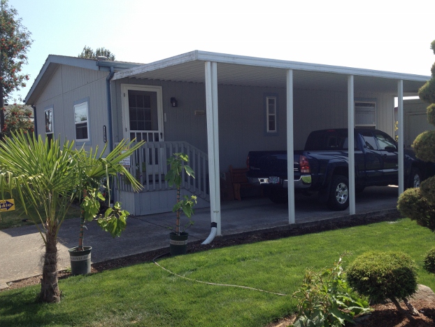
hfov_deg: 51.3
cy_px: 164
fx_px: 453
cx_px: 212
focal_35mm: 36
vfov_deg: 39.7
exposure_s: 1/986
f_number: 2.4
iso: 64
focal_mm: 4.28
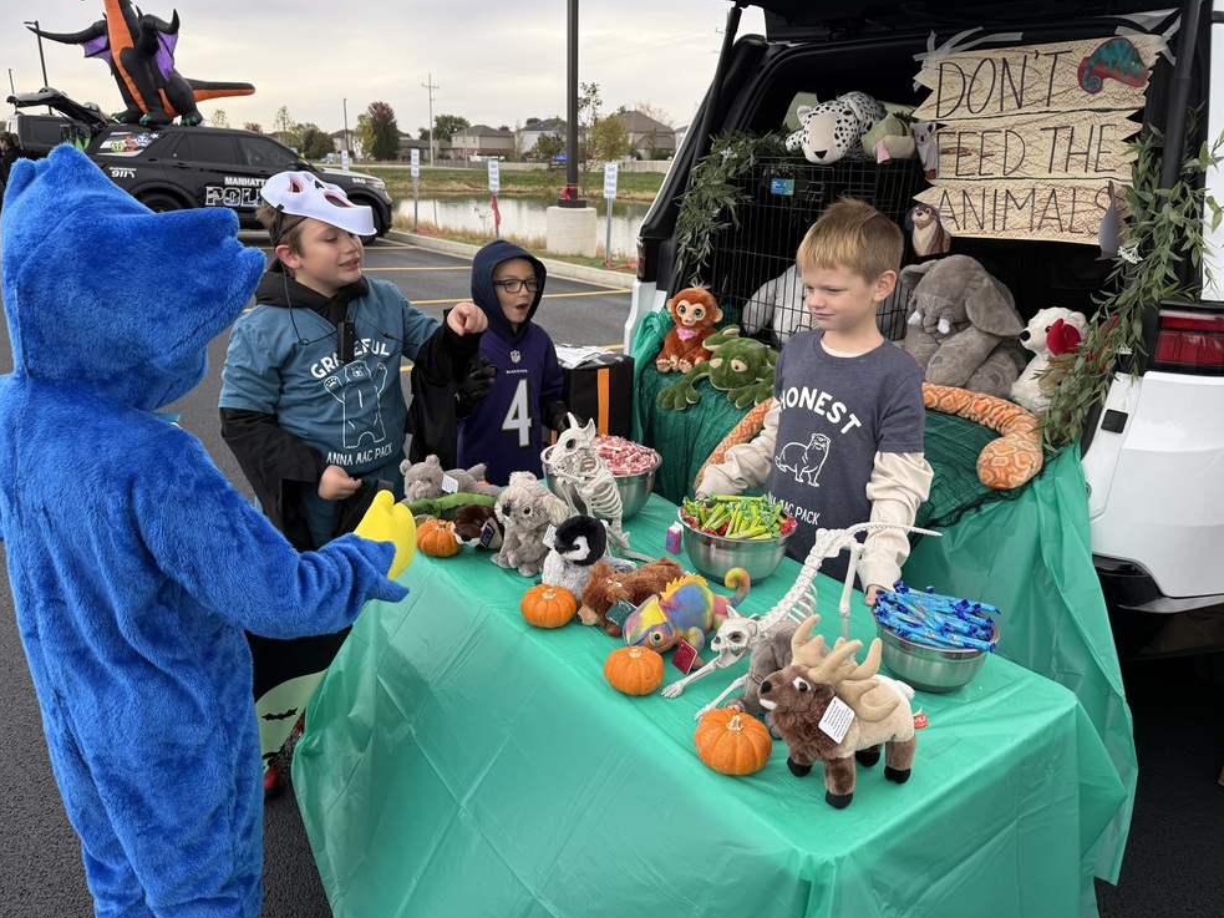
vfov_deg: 54.9
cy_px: 447
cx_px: 596
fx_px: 884
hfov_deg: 69.4
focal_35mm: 25
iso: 100
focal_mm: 6.76
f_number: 1.78
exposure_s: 1/822
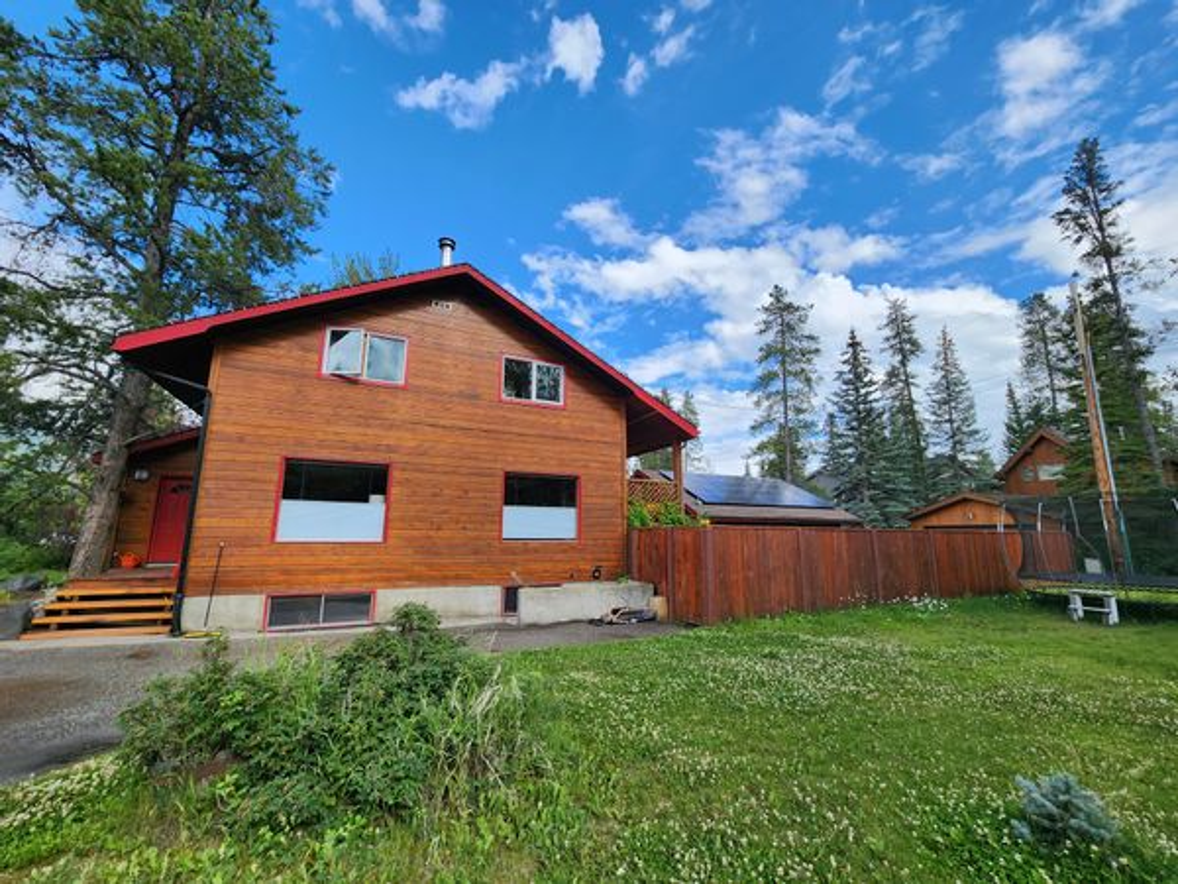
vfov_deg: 89.9
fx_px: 442
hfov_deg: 106.2
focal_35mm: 13
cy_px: 442
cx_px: 589
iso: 50
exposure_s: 1/922
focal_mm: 2.2
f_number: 2.2
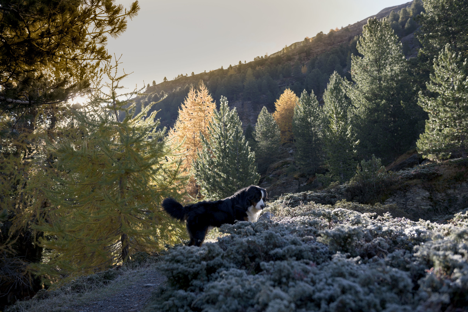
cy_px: 156
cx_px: 234
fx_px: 572
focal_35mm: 44
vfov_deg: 30.5
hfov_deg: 44.5
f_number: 4.5
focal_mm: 44
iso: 64
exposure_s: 1/125
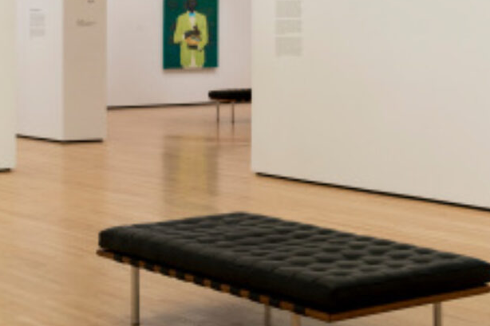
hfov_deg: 21.4
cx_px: 331
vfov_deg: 14.2
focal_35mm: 95
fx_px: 1293
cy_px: 18
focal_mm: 36
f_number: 8
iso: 400
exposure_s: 1/13
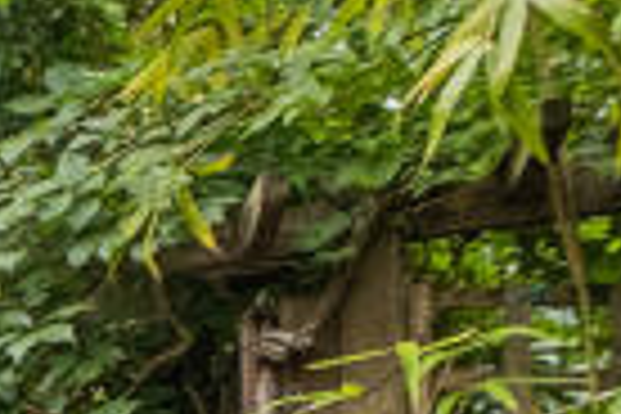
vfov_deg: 10.7
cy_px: 956
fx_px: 1915
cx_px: -1197
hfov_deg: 11.5
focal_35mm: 111
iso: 500
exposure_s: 1/340
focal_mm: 10
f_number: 5.6
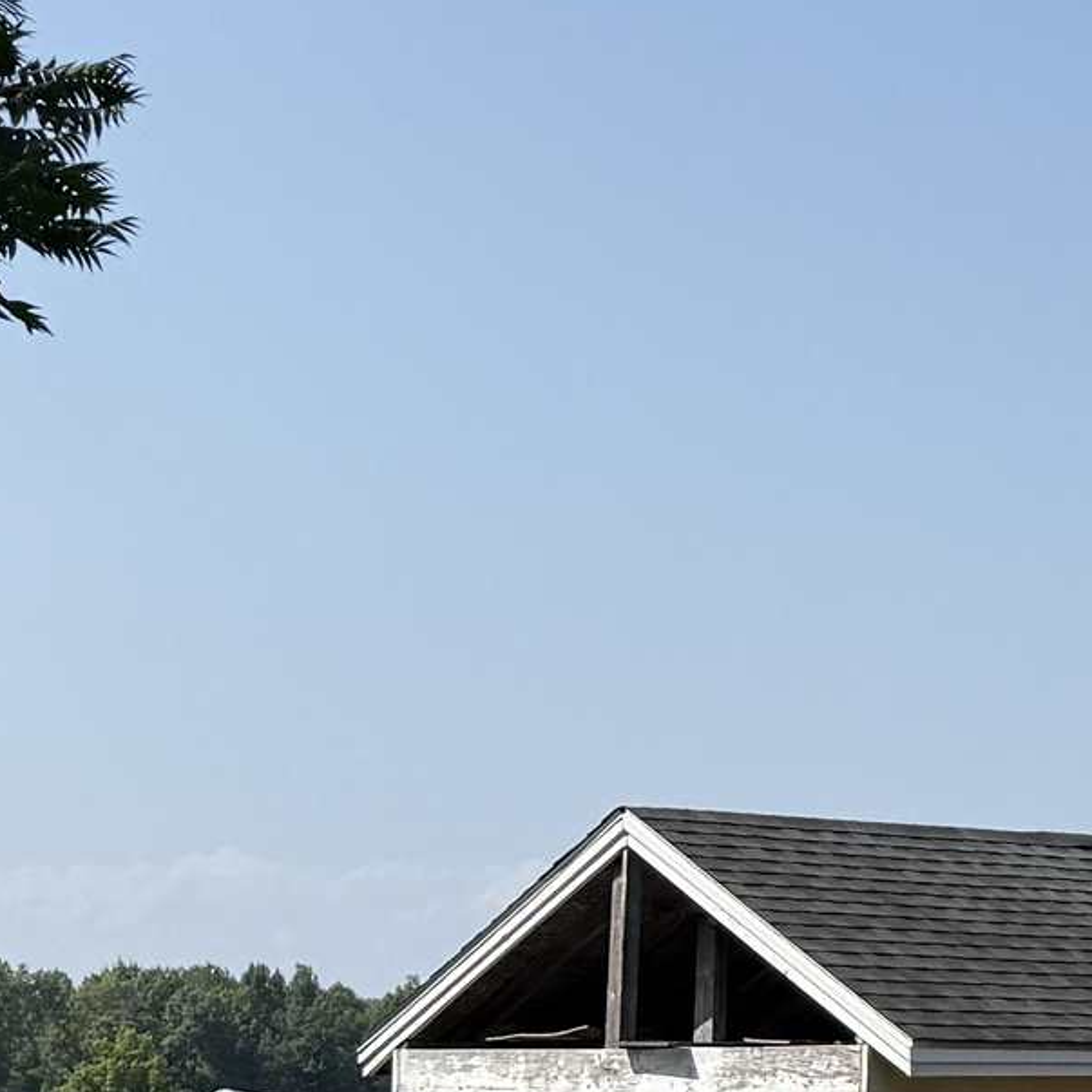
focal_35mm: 108
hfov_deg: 14.8
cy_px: 677
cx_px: 1731
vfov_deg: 16.1
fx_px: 3855
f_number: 1.78
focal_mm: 6.76
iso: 80
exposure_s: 1/5714
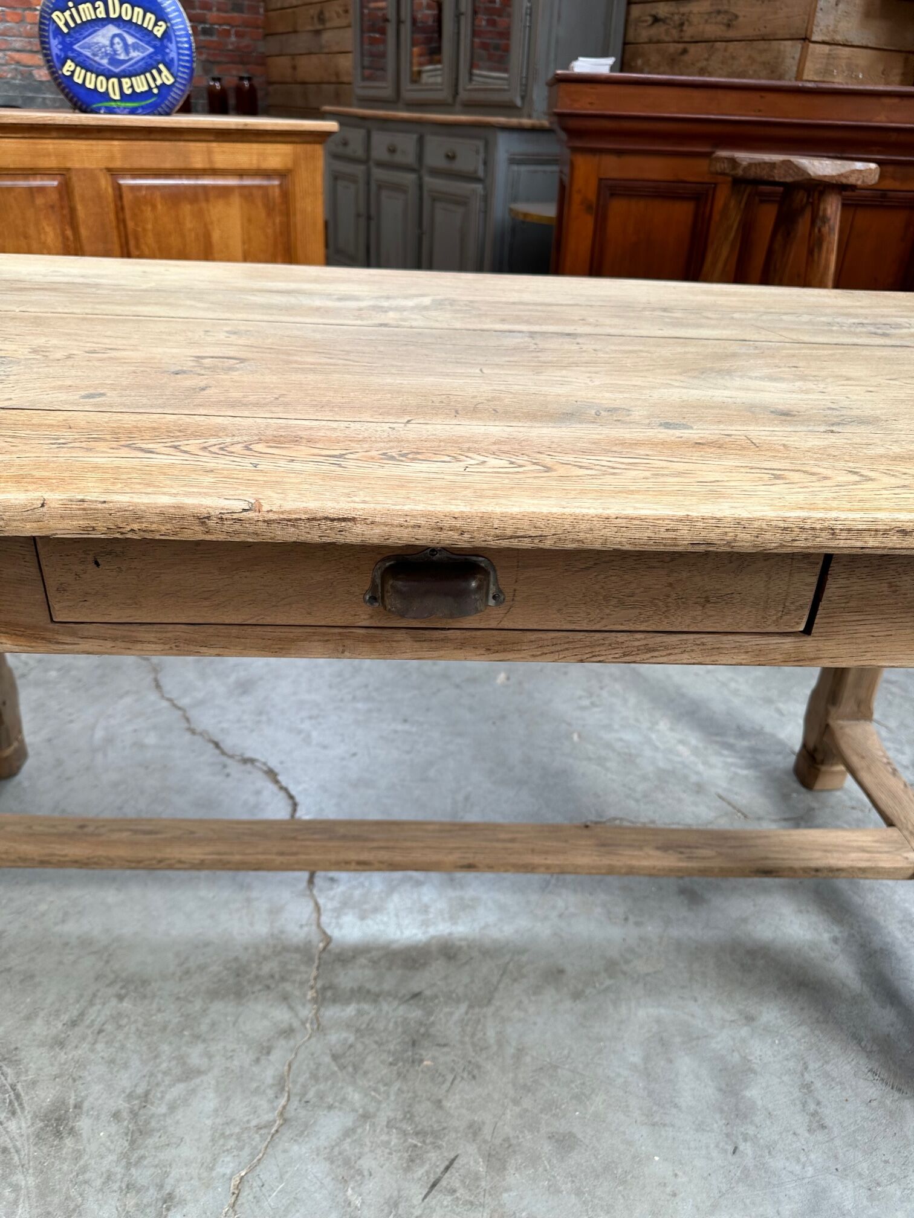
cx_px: 457
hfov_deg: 56.8
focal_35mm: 24
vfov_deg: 71.6
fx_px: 845
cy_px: 609
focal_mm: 6.86
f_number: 1.78
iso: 80
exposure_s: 1/261
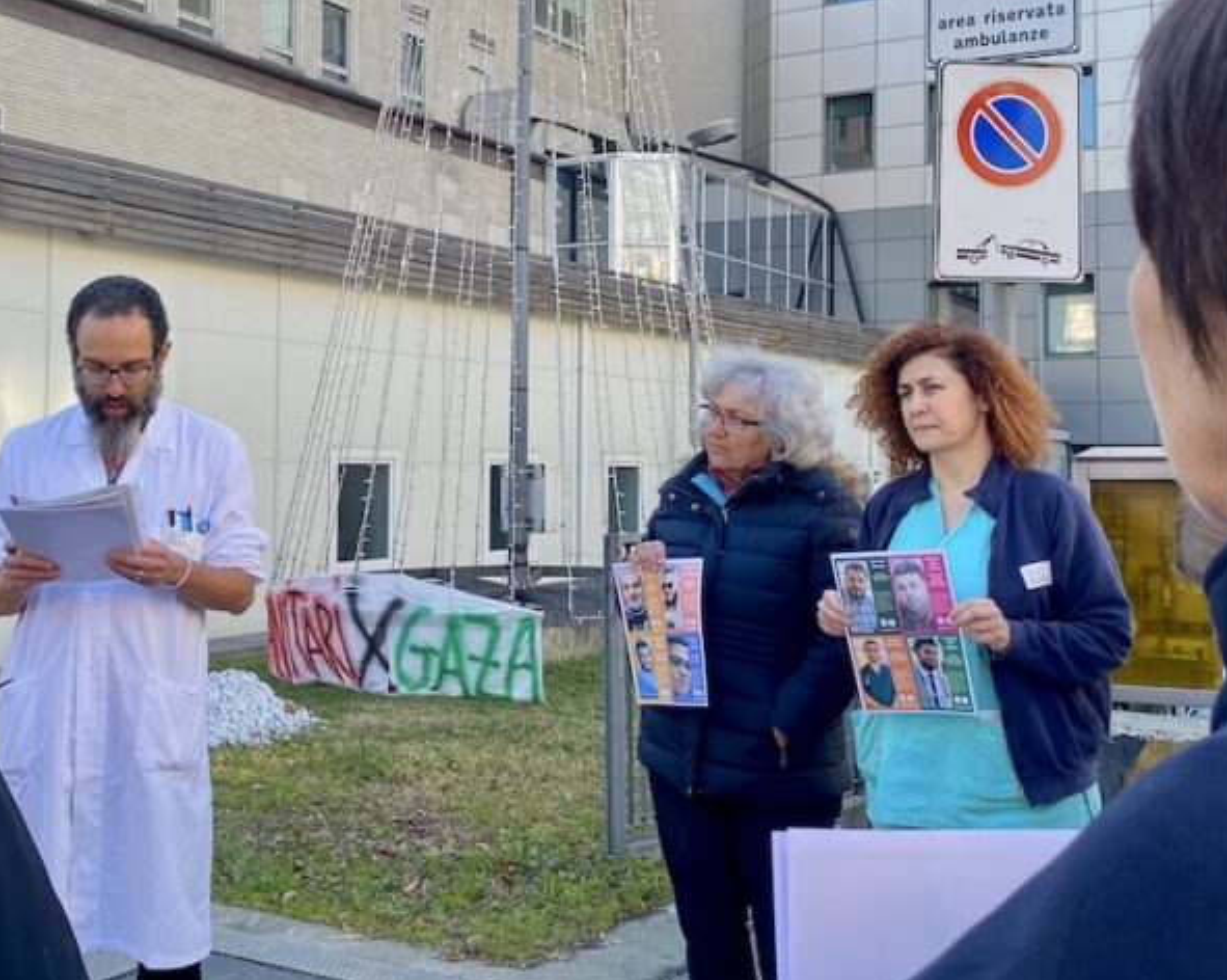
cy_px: 394
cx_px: 426
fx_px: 1597
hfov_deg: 41.6
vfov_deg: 34.0
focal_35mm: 44
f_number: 1.8
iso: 32
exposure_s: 1/277
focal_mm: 4.25
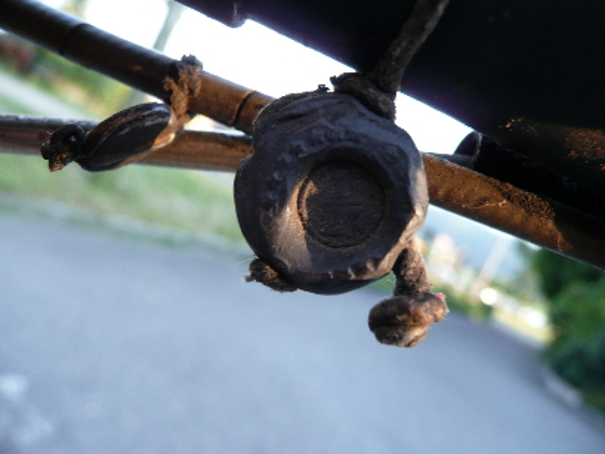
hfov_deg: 63.4
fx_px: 490
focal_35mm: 28
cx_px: 302
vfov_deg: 49.8
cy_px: 227
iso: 100
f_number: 3.3
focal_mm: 4.6
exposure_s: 1/30
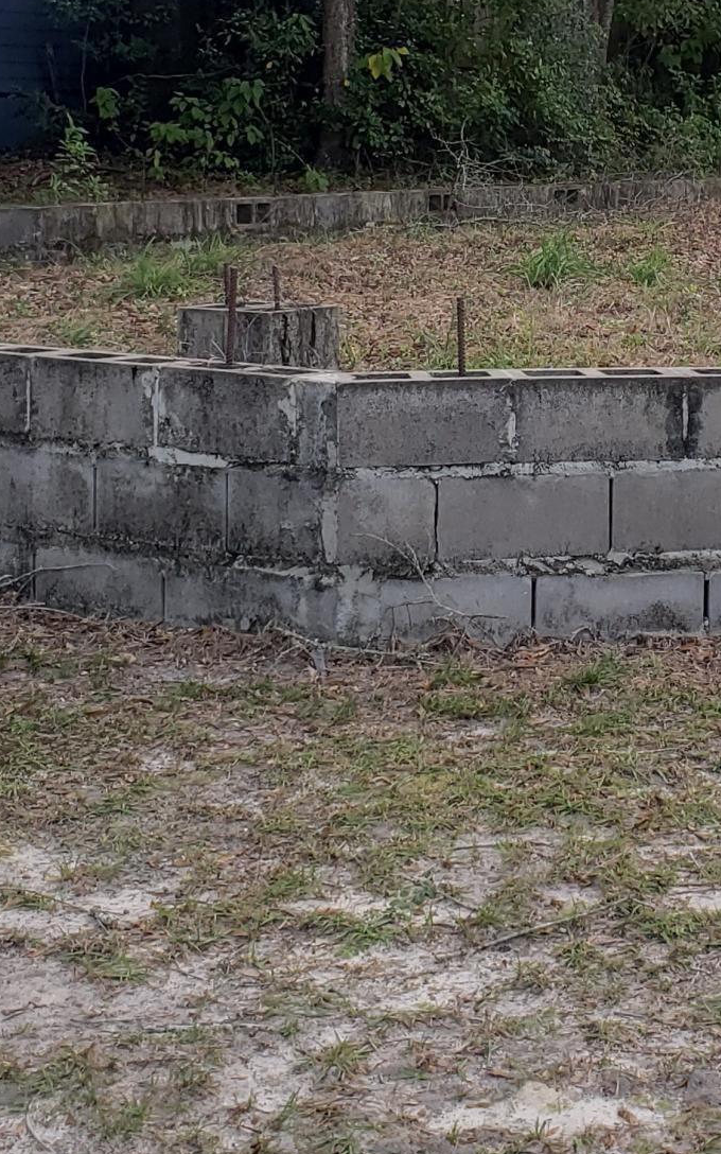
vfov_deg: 26.8
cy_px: 282
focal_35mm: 76
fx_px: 2389
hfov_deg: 17.0
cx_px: 583
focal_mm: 4.3
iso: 50
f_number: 2.4
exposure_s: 1/217
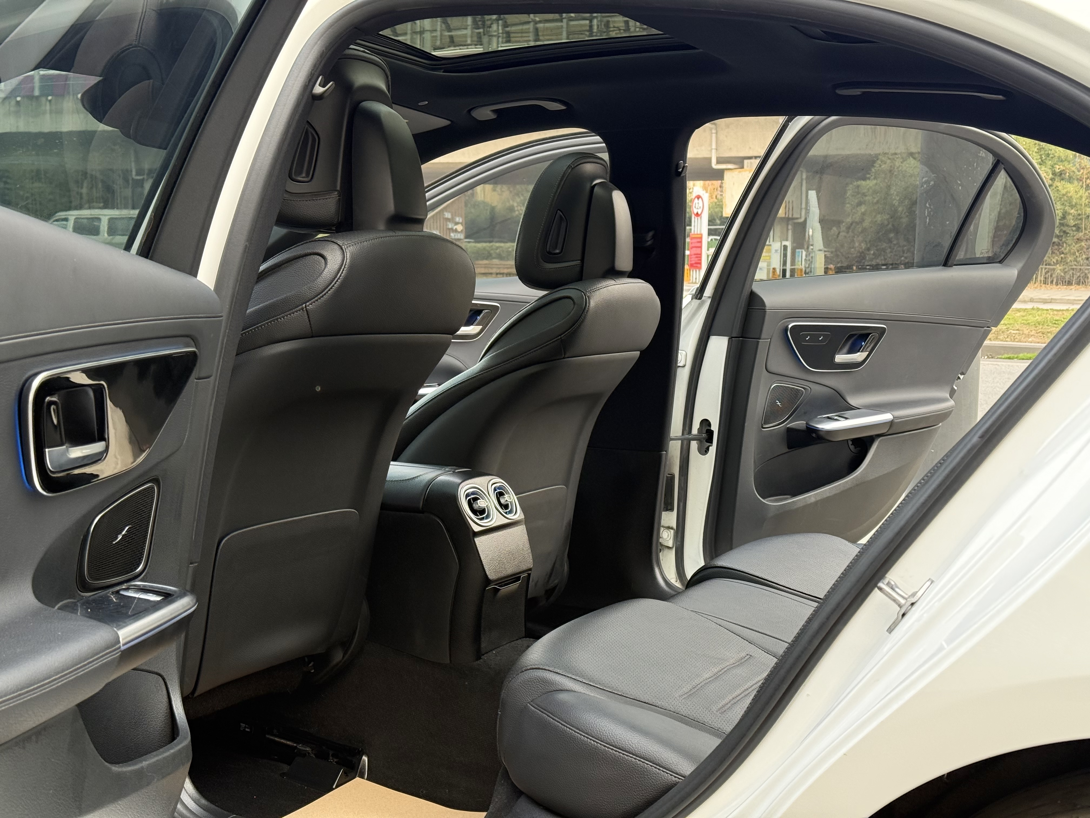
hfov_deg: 39.7
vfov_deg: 30.3
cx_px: 545
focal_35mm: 48
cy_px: 409
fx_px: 1511
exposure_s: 1/192
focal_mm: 6.76
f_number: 1.78
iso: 160
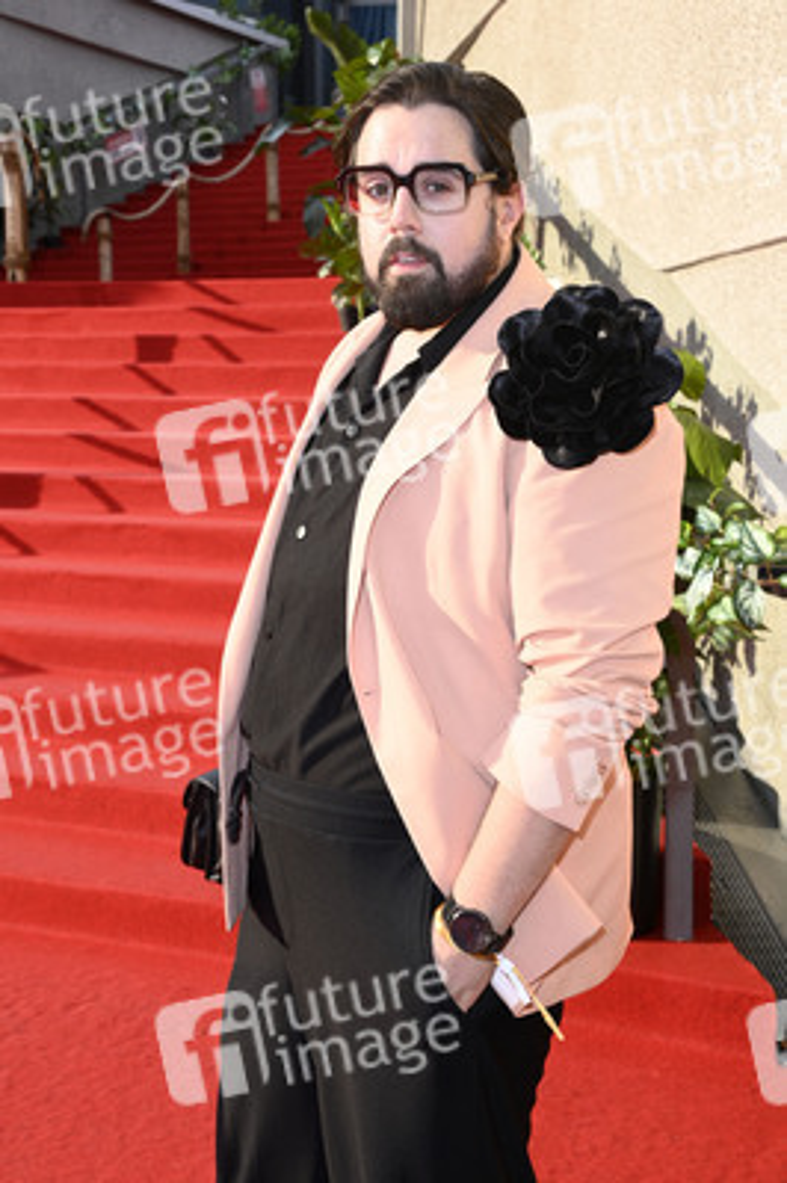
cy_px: 592
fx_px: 1905
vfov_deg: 34.5
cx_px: 394
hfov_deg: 23.3
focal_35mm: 58
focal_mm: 58
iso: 800
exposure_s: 1/200
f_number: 10
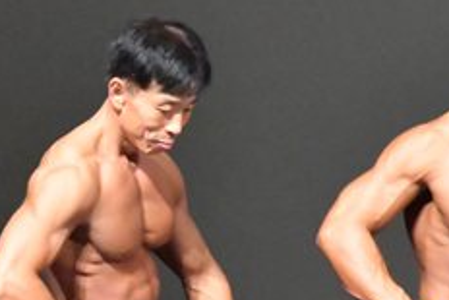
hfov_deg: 2.0
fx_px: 13116
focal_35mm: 1051
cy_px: 356
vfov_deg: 1.3
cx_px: -15
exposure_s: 1/400
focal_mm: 210
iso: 16000
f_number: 5.6
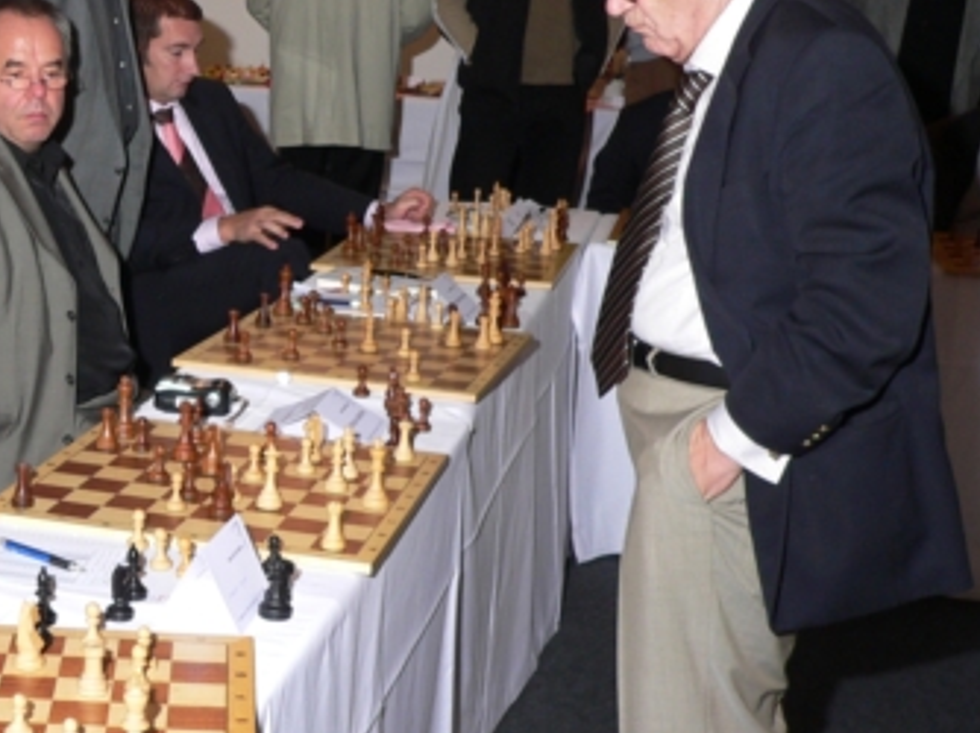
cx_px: 120
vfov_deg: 21.1
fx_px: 1952
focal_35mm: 69
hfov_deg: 27.3
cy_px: 191
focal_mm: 6
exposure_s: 1/60
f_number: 2.8
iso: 100
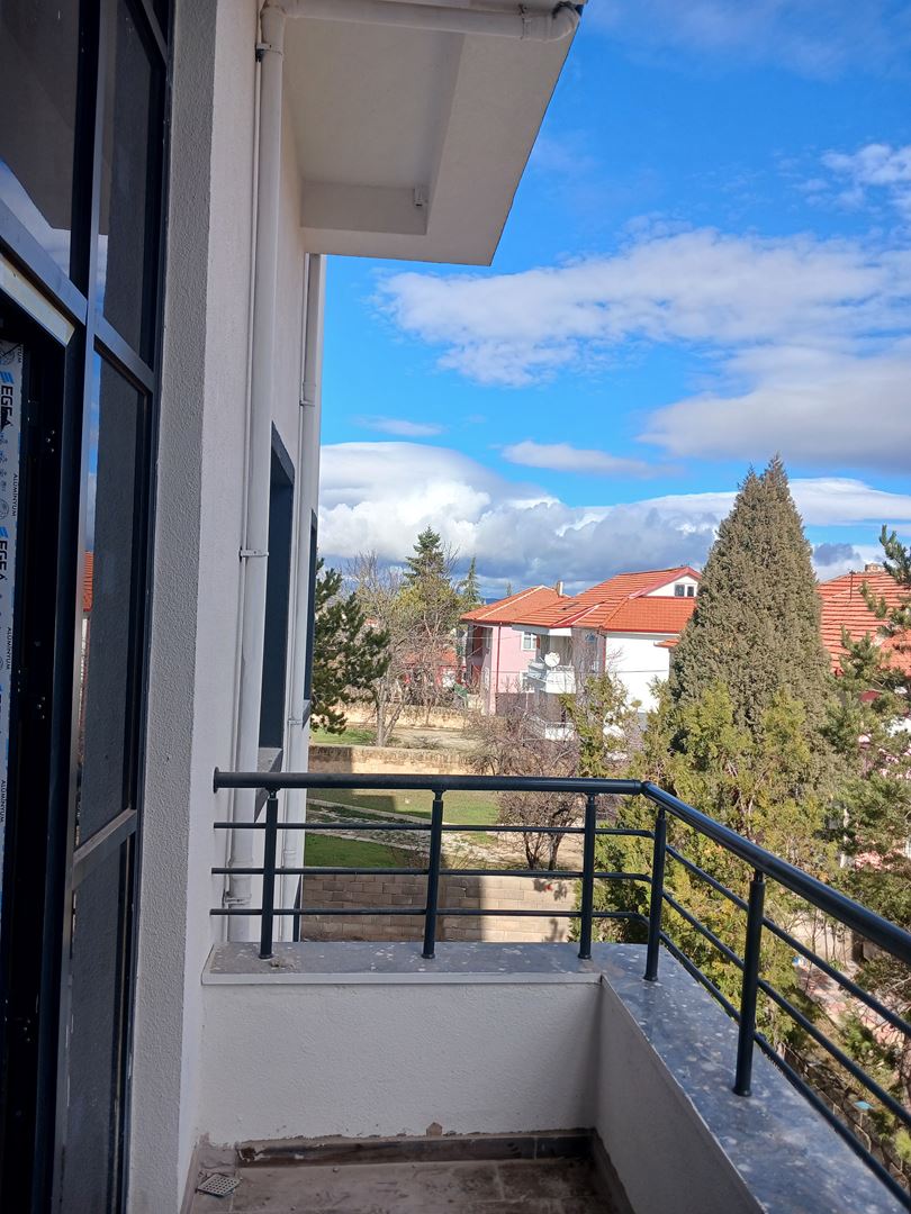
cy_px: 607
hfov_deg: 51.4
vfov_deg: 65.3
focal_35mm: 27
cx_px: 456
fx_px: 947
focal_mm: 4
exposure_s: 1/564
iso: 20
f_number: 1.8
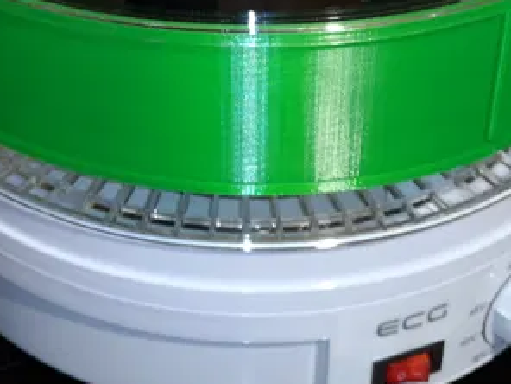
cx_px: 153
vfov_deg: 19.0
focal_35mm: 76
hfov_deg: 25.5
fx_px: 1122
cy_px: 37
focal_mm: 3.95
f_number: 1.8
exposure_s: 1/25
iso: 320
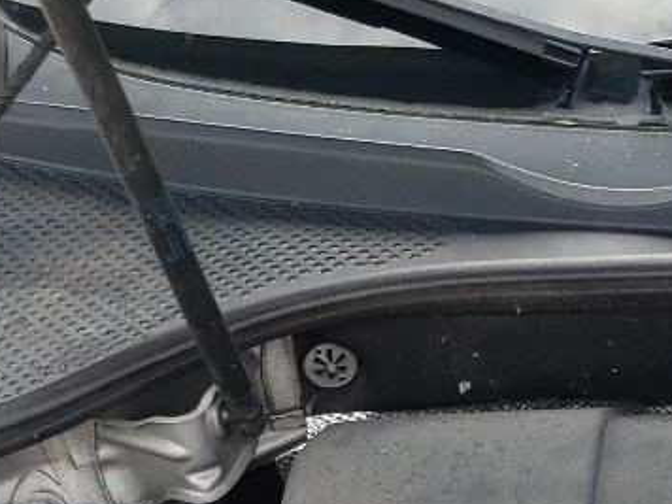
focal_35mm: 117
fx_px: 2271
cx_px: 1061
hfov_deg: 15.3
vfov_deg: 11.5
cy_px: 968
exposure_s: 1/625
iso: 50
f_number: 1.5
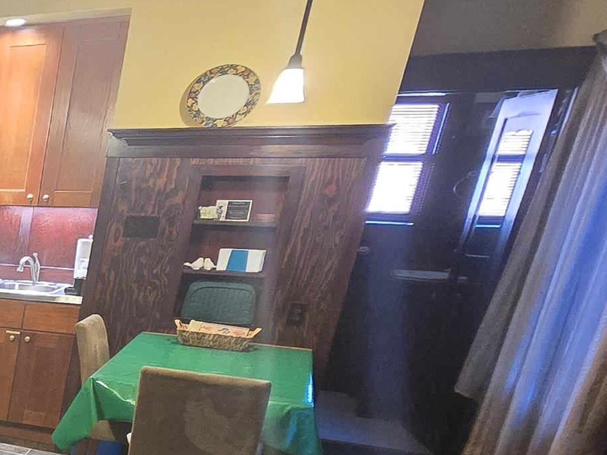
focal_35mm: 44
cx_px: -345
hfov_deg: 26.9
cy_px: 451
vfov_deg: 30.6
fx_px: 772
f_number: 2.2
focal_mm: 2.2
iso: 1250
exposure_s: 1/40
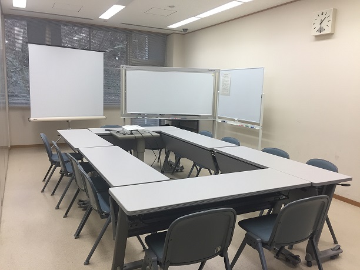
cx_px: 180
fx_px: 302
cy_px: 135
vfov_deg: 48.2
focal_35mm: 29
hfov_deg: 61.7
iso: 32
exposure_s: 1/40
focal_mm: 4.15
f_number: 2.2
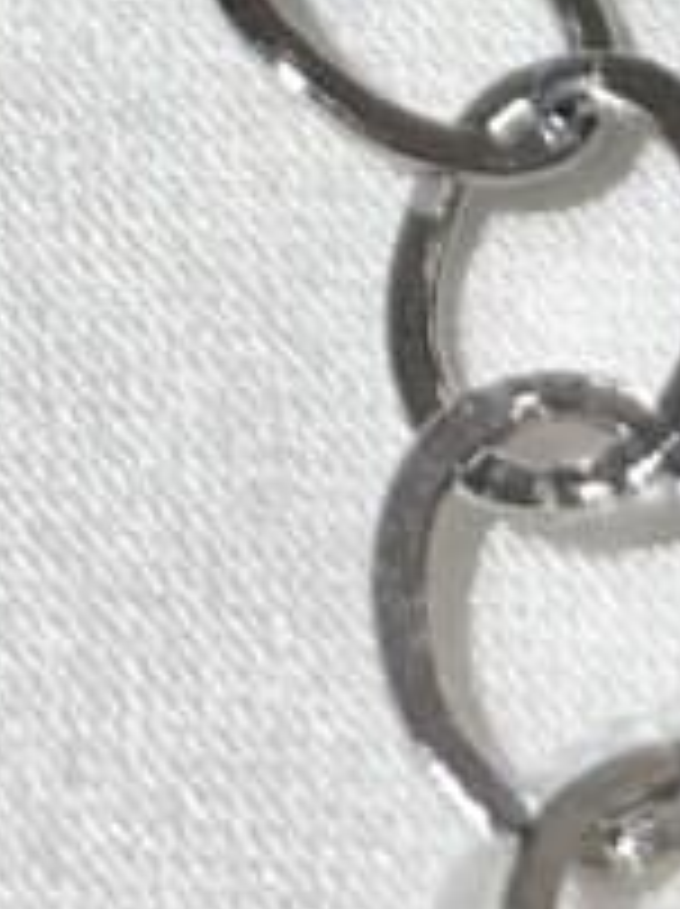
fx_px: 6929
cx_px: -356
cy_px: -1233
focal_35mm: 264
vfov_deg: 7.1
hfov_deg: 5.6
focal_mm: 5.96
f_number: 1.6
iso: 32
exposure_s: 1/171
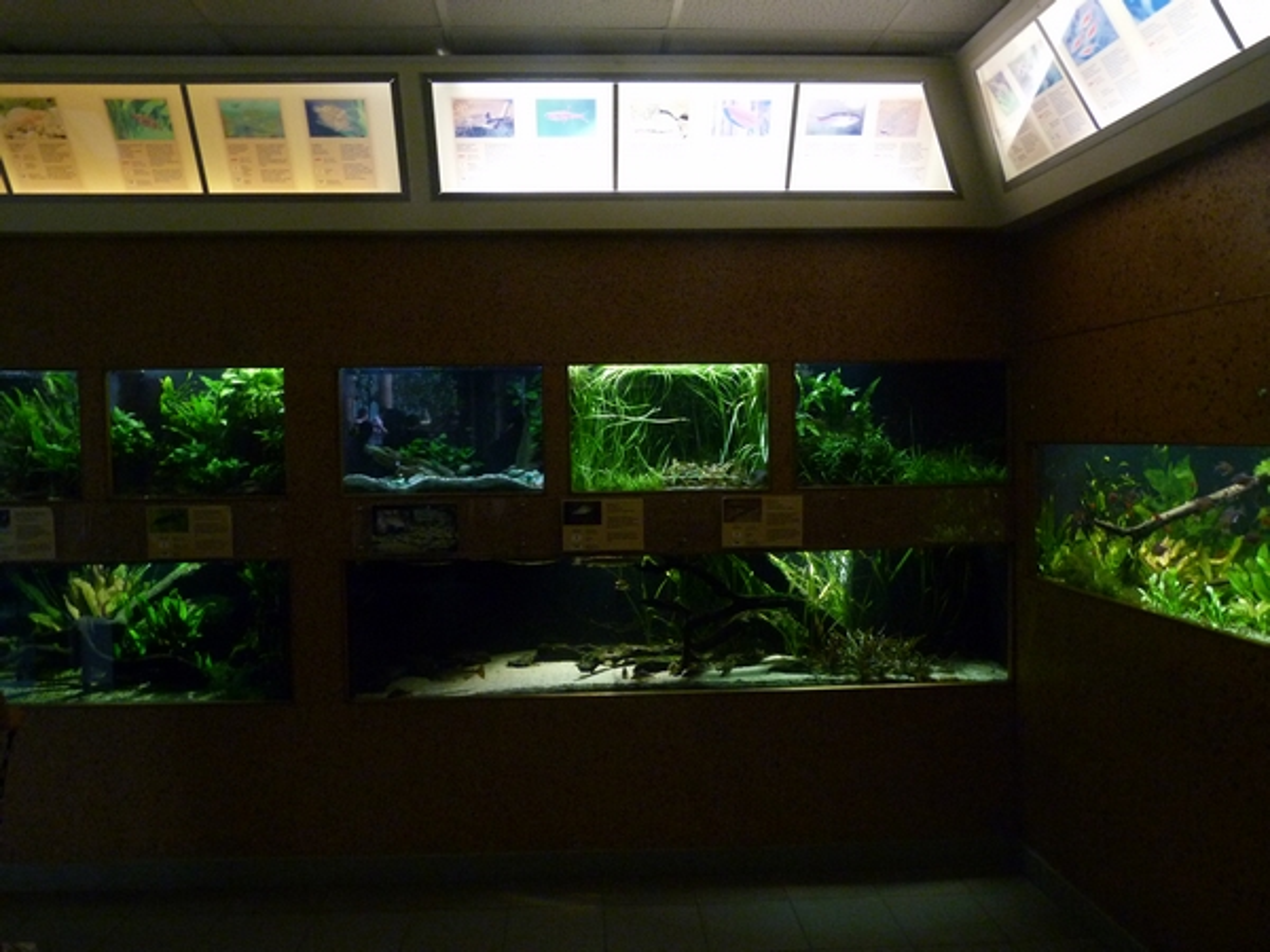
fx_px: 917
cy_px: 476
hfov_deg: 69.4
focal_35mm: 25
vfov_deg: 54.9
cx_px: 635
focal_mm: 4.5
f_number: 3.6
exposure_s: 1/30
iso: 400
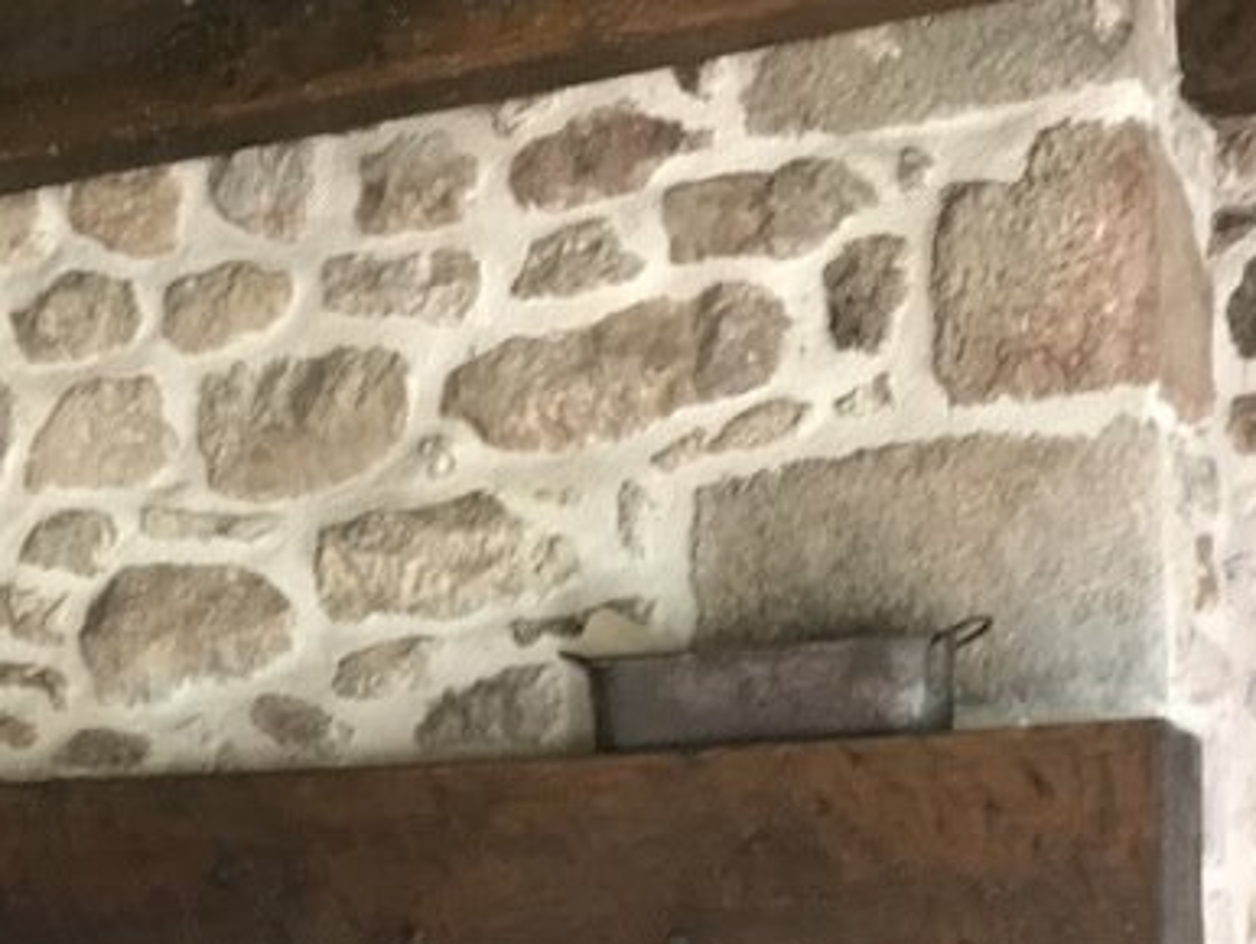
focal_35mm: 58
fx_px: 2106
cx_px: 514
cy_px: 872
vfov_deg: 24.4
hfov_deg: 33.1
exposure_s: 1/45
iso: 160
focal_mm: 3.99
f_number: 1.8
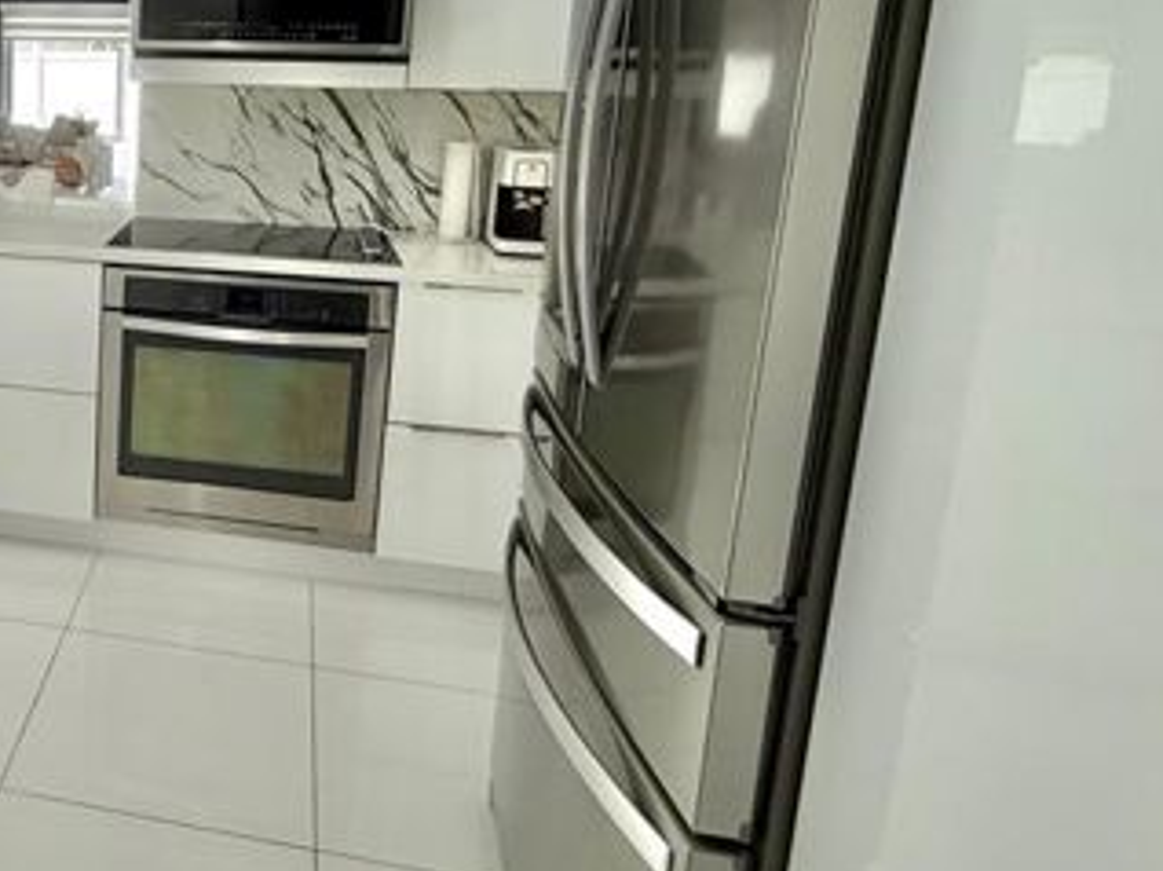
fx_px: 1041
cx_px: 57
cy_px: 245
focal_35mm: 31
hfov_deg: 49.9
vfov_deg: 44.3
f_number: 2.2
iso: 50
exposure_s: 1/120
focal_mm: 2.22
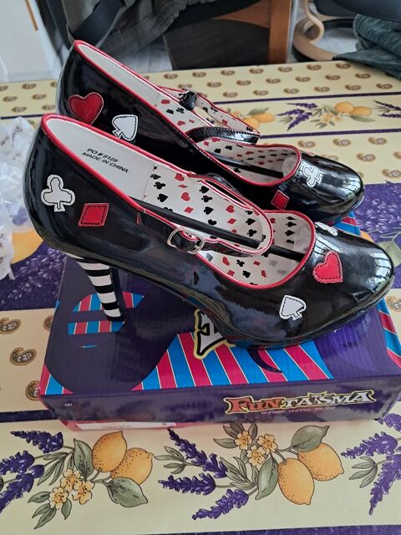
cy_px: 268
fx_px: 417
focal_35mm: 27
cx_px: 200
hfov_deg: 51.4
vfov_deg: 65.3
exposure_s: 1/30
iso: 320
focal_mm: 4
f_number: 1.8
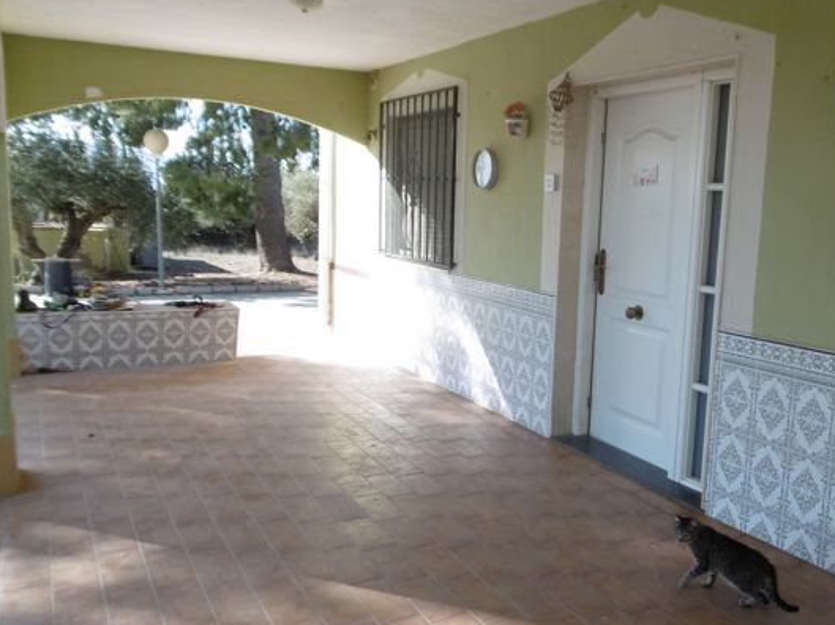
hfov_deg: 56.4
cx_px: 500
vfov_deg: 44.1
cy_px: 322
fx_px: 771
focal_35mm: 32
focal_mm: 4.3
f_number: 3.1
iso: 100
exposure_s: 1/250
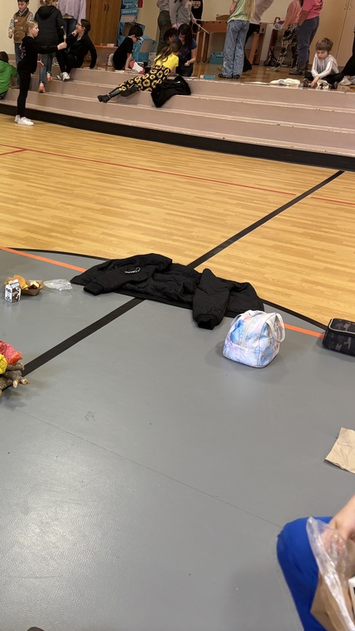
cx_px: 7
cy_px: 314
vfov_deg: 52.8
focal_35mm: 38
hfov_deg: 29.3
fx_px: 636
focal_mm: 5.96
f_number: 1.6
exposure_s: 1/60
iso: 100
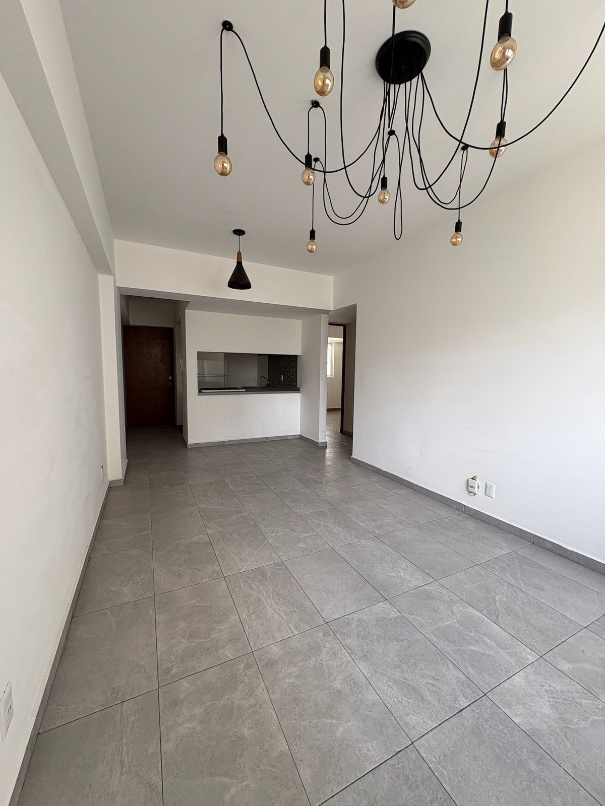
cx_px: 302
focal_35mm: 14
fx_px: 326
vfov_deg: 102.1
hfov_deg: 85.7
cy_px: 403
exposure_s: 1/99
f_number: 2.2
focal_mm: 2.22
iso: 80
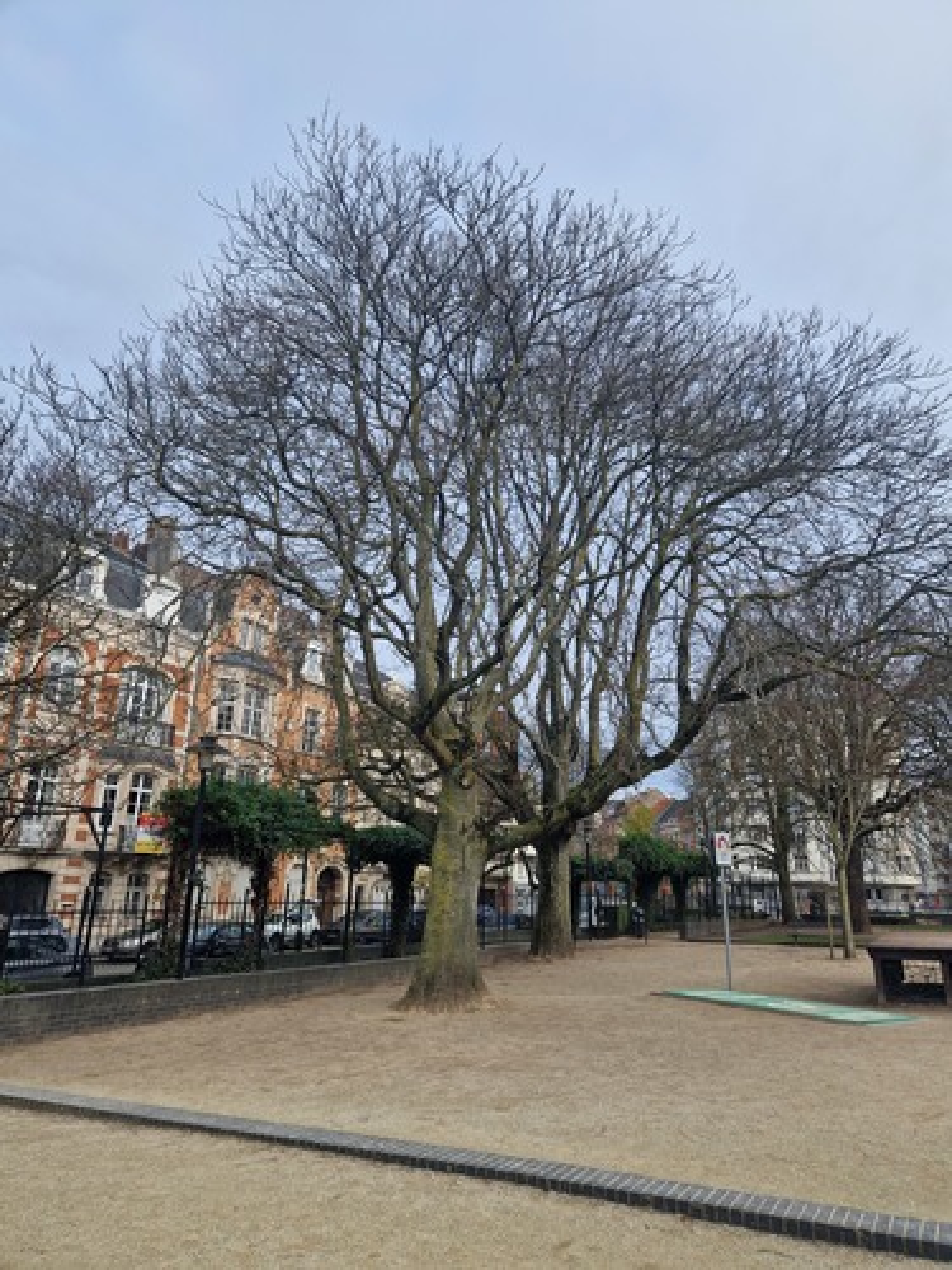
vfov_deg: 73.9
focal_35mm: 23
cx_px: 476
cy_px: 635
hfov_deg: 58.9
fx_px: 843
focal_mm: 5.4
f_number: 1.8
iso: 50
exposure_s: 1/734
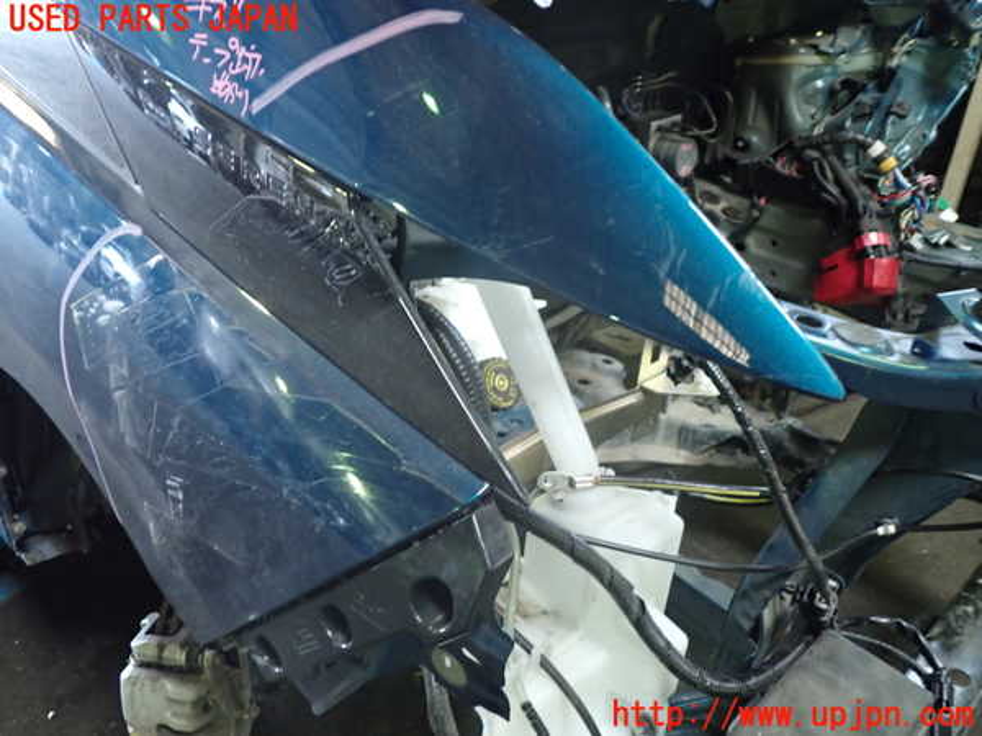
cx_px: 491
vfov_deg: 46.8
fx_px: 851
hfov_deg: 60.0
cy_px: 368
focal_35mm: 30
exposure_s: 1/30
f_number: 2.3
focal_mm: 5.4
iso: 500
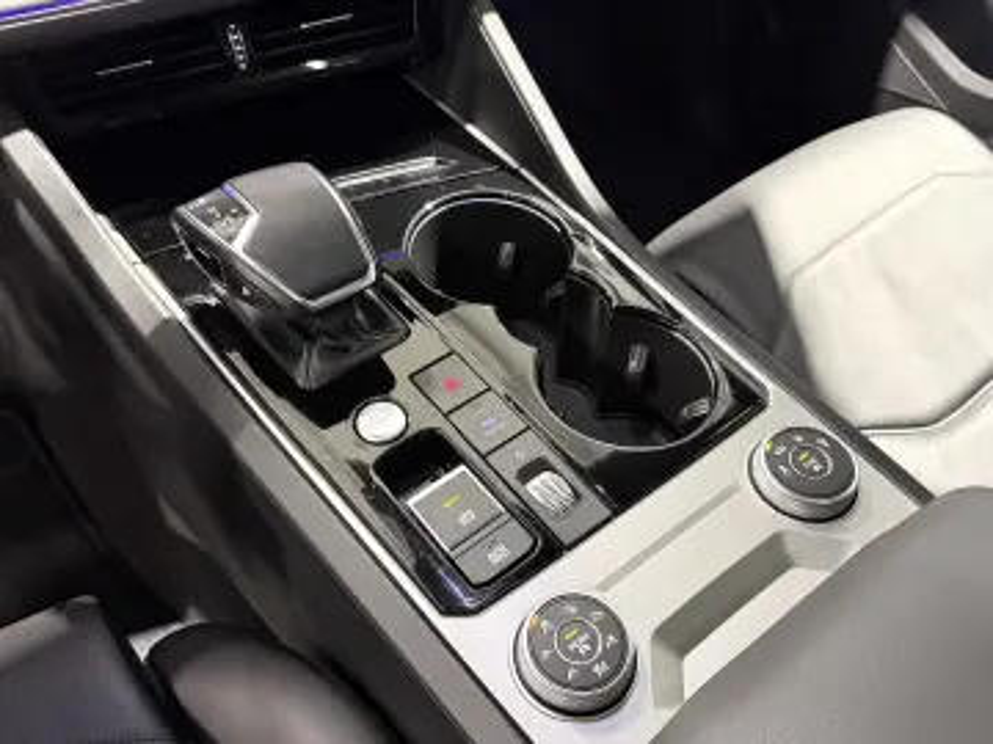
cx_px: 496
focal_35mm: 24
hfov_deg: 71.6
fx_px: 688
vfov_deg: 56.8
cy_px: 372
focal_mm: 6.76
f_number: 1.78
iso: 800
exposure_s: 1/33
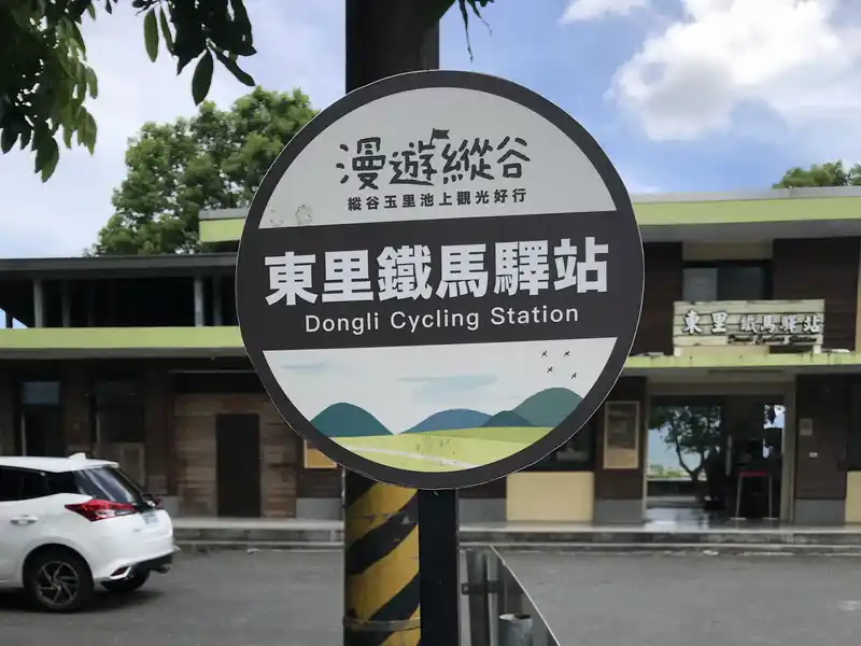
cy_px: 323
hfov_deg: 63.4
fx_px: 696
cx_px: 430
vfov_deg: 49.7
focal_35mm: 28
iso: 20
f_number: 1.8
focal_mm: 3.99
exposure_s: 1/1597
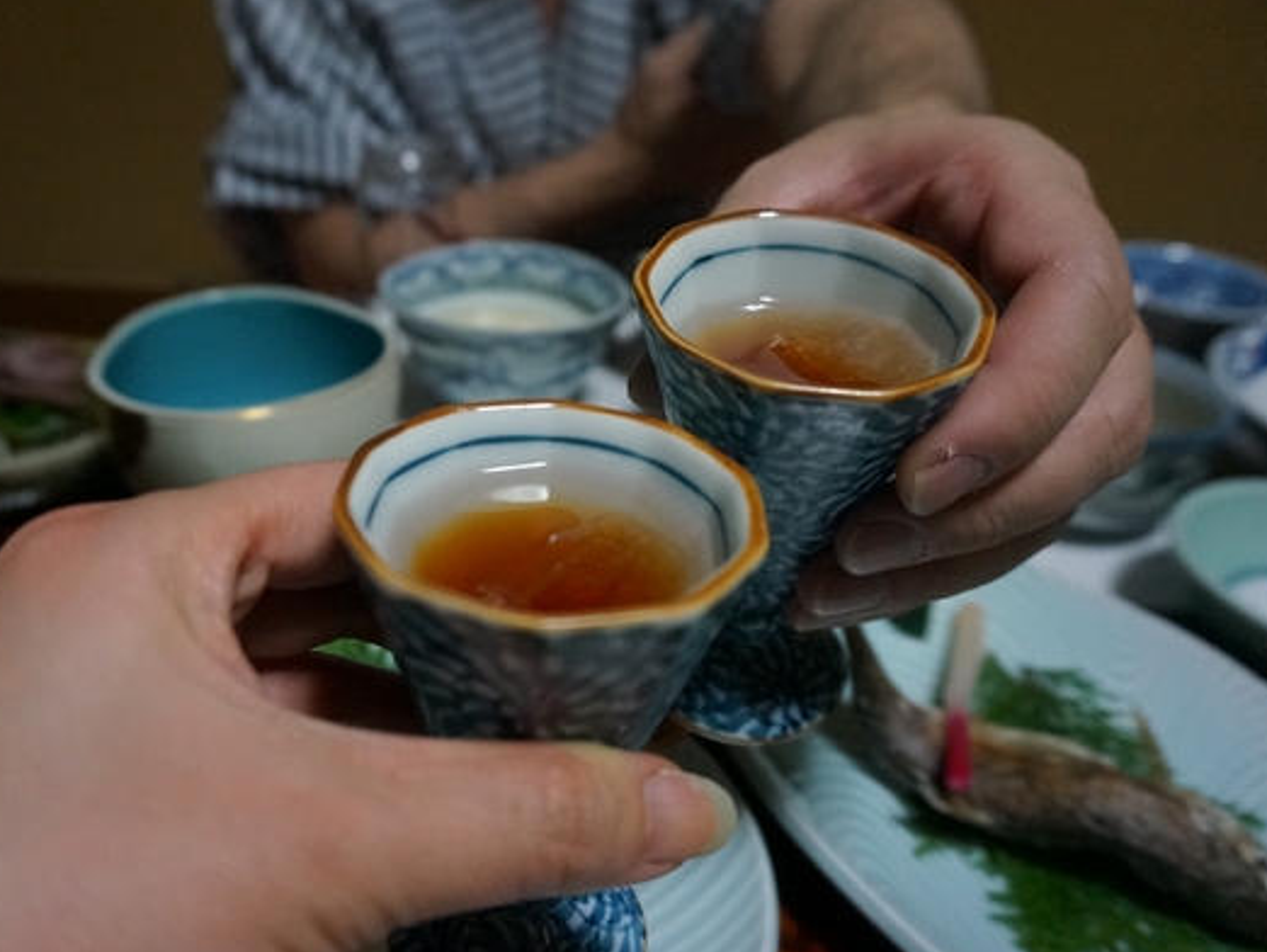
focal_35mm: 27
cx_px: 551
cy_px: 481
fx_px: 989
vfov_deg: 51.4
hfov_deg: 65.0
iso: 3200
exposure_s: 1/160
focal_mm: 16
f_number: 4
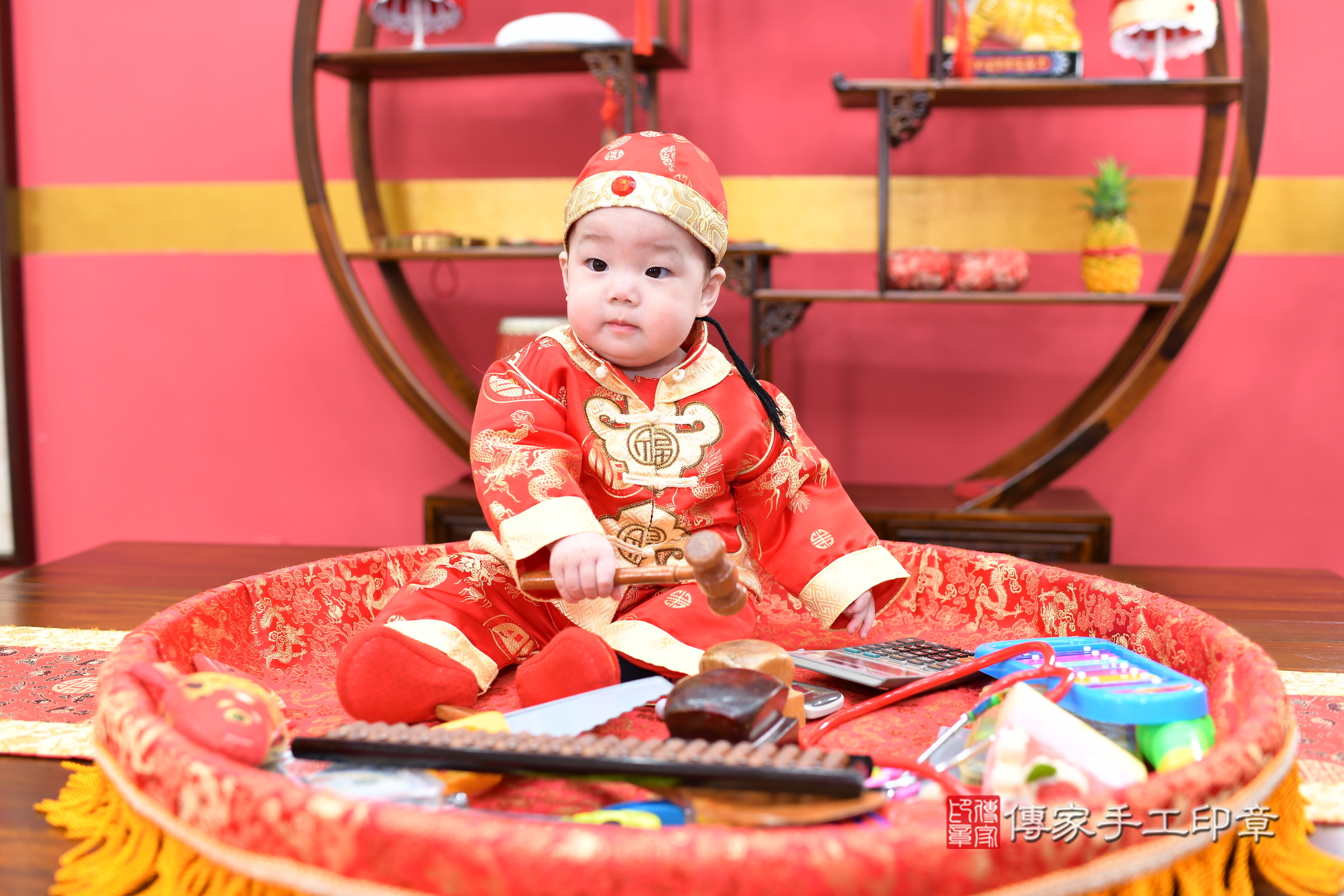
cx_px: 672
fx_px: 1307
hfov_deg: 54.4
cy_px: 448
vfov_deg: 37.9
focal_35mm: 35
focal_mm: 35
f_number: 2.8
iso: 400
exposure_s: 1/200
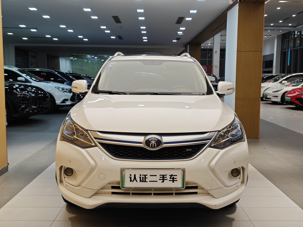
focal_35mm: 35
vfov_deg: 40.7
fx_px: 306
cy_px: 114
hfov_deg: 52.6
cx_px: 152
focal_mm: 8.7
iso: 64
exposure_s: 1/100
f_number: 1.9
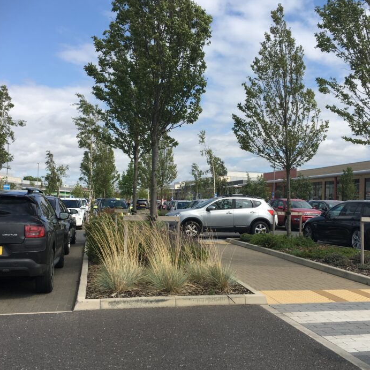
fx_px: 460
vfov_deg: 43.8
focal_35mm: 38
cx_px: 199
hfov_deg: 43.8
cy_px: 192
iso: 25
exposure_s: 1/1923
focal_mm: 4.15
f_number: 2.2
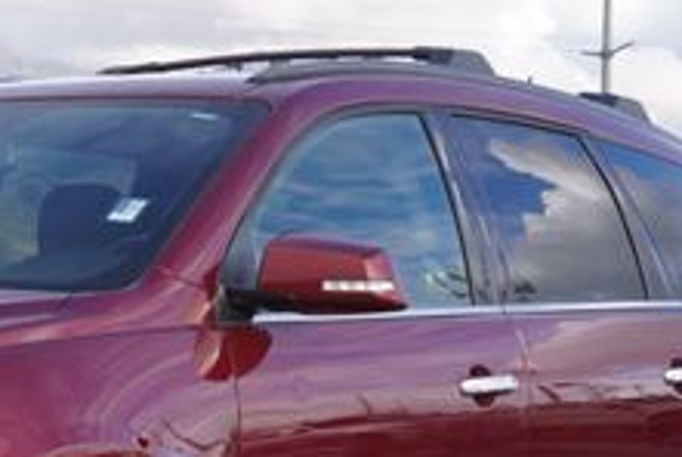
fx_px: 2550
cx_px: -28
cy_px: 506
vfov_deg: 10.1
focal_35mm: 134
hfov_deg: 14.9
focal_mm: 31
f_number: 7.1
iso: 100
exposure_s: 1/125
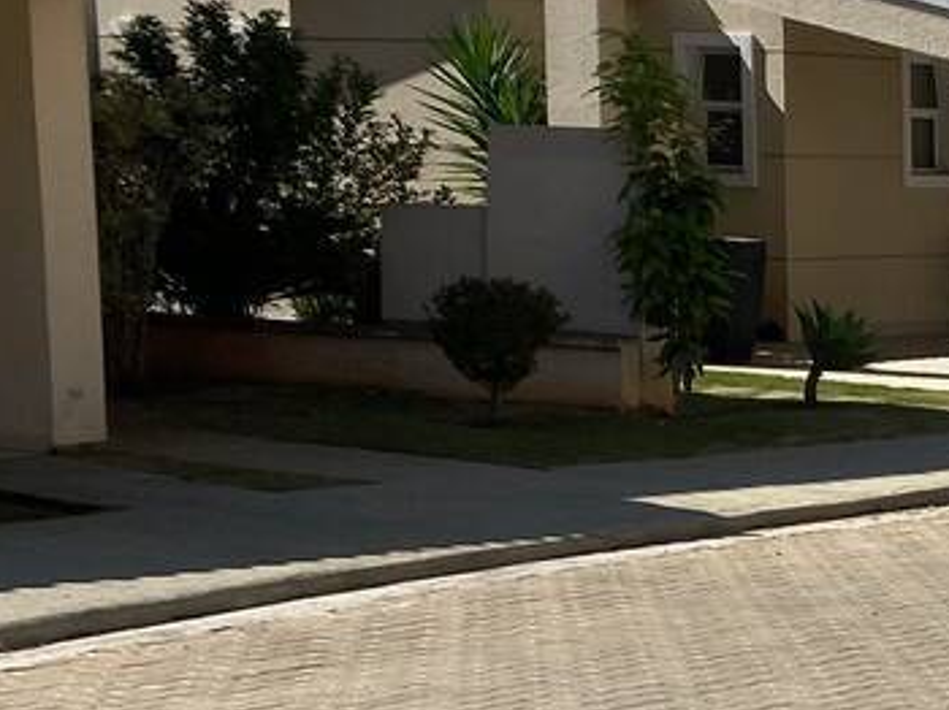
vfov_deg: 13.7
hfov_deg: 15.2
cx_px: 1836
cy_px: 588
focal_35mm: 107
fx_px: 2931
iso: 32
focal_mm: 4.25
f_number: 1.8
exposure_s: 1/3731
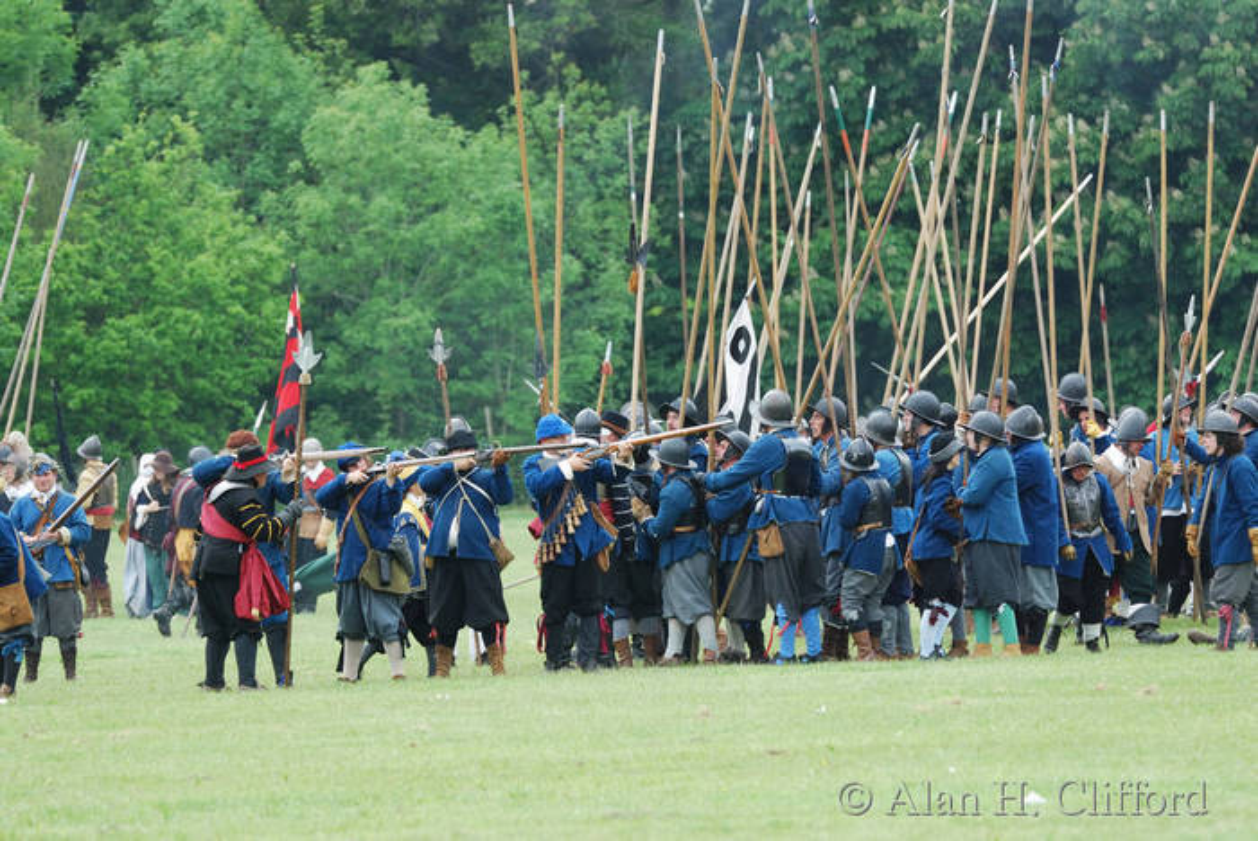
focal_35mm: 345
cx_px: 629
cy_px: 420
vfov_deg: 4.0
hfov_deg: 6.0
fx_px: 12065
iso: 560
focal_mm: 230
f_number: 5.3
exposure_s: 1/500
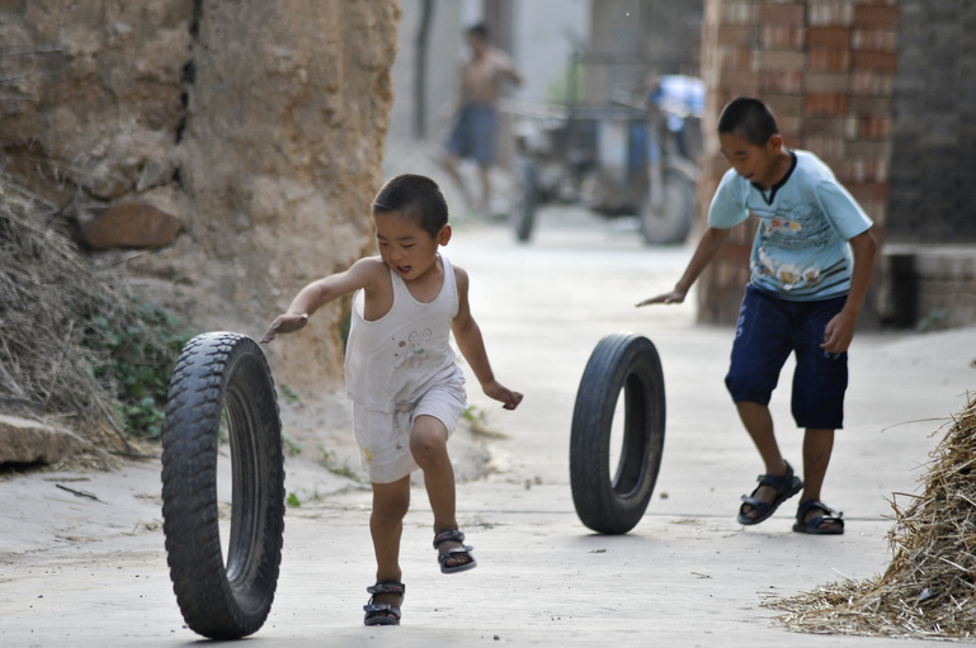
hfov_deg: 5.9
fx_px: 9506
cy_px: 344
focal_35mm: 351
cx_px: 433
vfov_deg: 3.9
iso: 500
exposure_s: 1/320
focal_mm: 300
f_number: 5.6
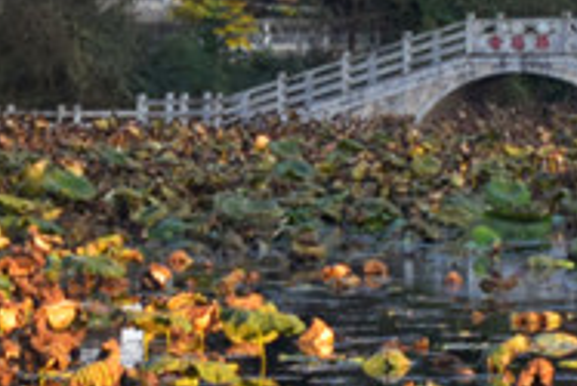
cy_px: 11
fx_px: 5672
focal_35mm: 354
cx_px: 179
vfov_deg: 3.9
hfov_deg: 5.8
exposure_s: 1/80
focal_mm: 45
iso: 280
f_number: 10
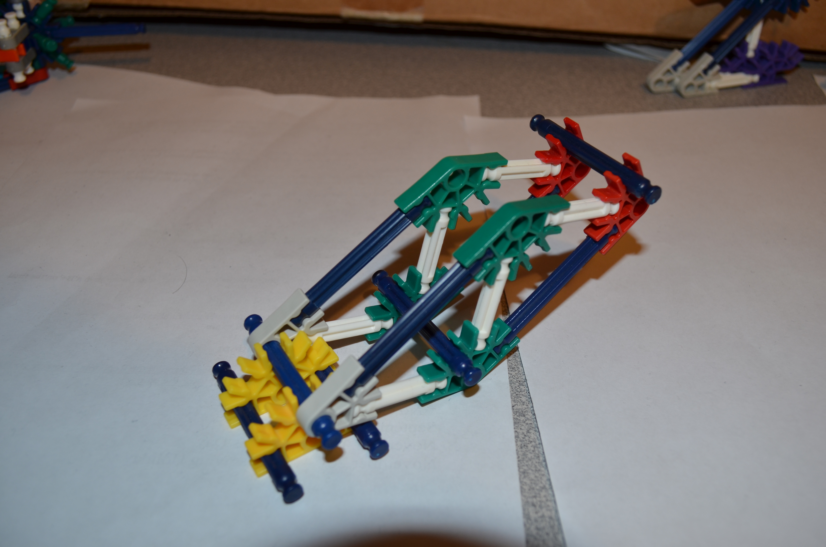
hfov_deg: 57.3
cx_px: 413
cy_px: 274
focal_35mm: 33
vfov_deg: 39.8
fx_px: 756
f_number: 5.6
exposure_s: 1/30
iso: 200
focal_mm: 22
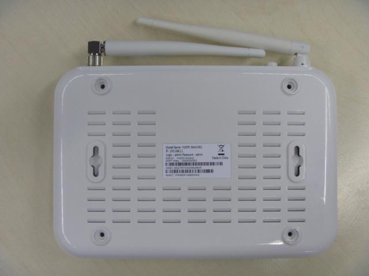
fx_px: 373
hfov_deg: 52.6
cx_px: 184
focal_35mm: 35
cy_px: 138
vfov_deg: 40.7
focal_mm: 6.3
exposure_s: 1/30
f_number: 3.5
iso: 200
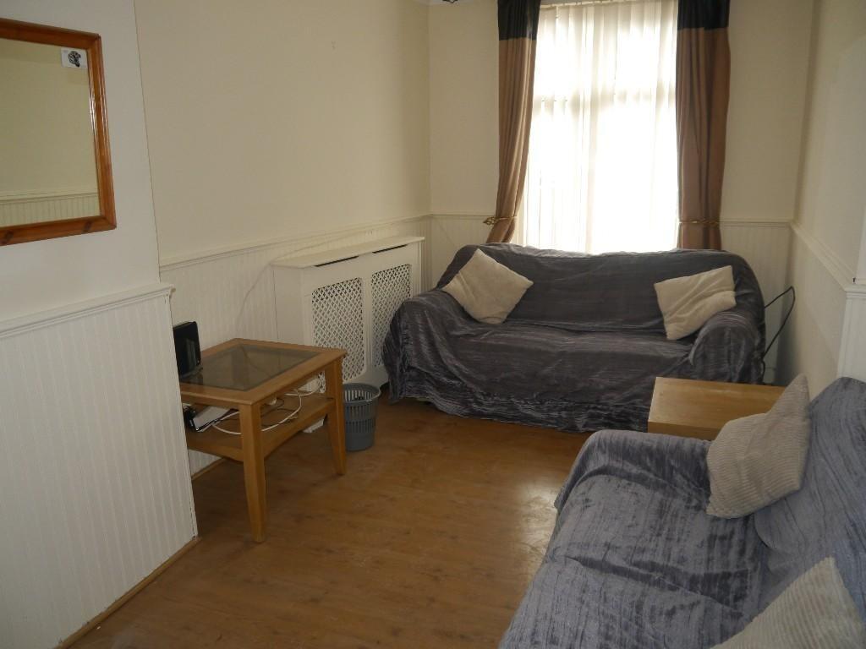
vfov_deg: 49.7
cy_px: 324
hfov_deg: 63.4
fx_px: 700
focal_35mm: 28
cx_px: 433
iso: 500
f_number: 3.5
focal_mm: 14
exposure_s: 1/125
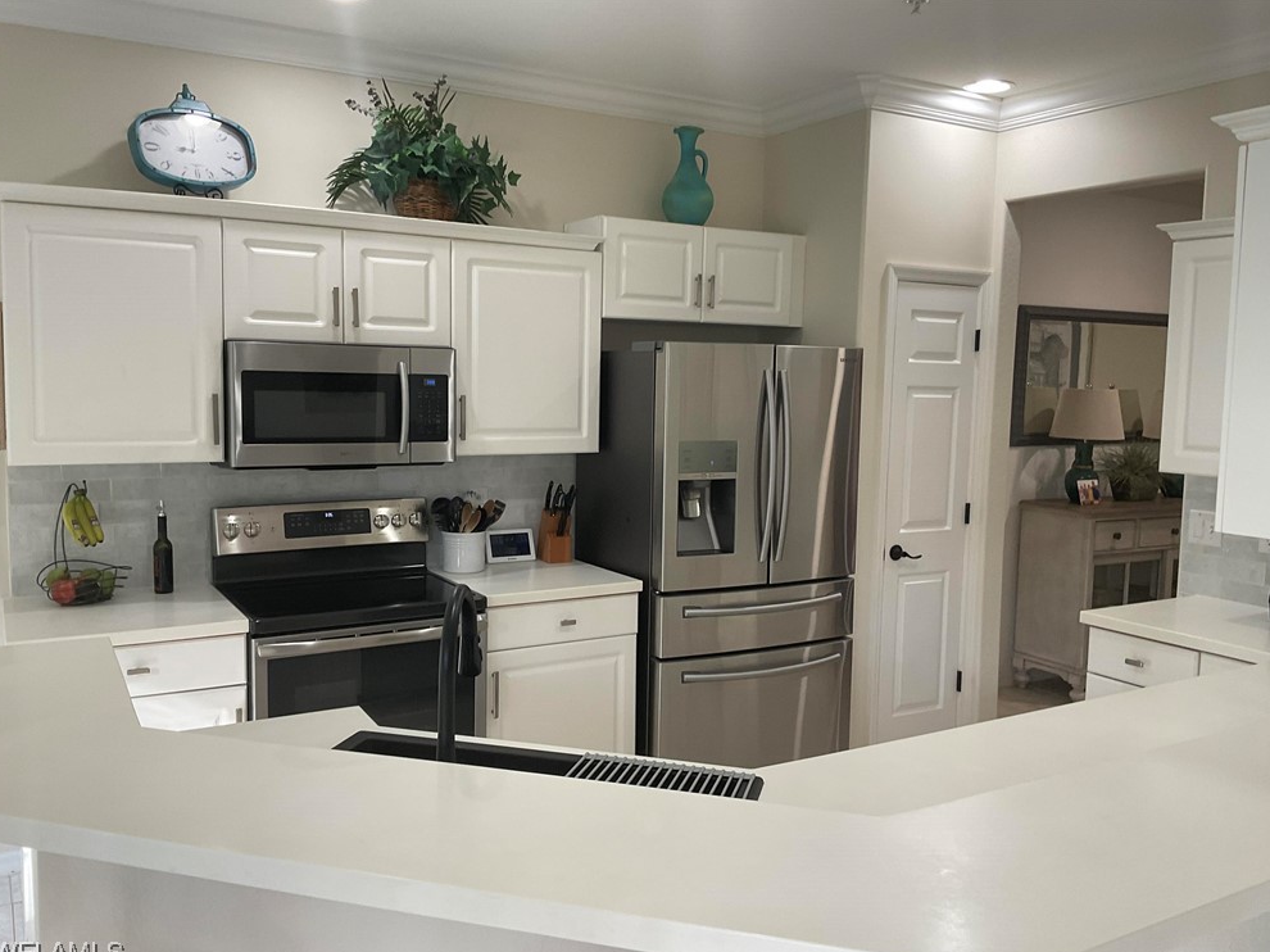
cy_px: 489
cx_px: 623
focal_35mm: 30
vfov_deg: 46.8
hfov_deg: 60.0
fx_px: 1100
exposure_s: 1/60
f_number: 1.8
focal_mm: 3
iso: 50
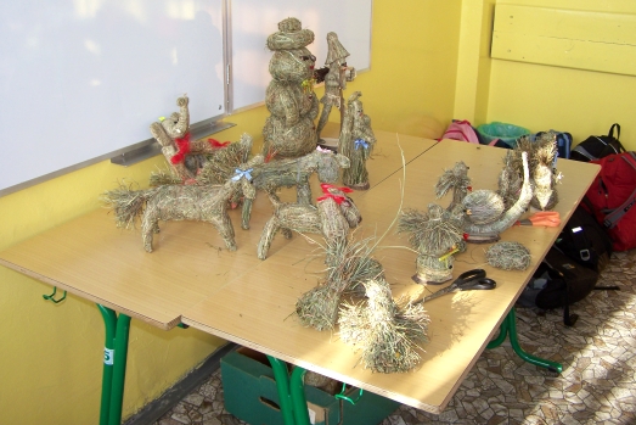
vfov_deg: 33.4
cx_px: 320
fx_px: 707
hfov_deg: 48.4
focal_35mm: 40
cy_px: 191
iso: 80
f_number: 2.8
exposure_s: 1/80
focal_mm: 6.3
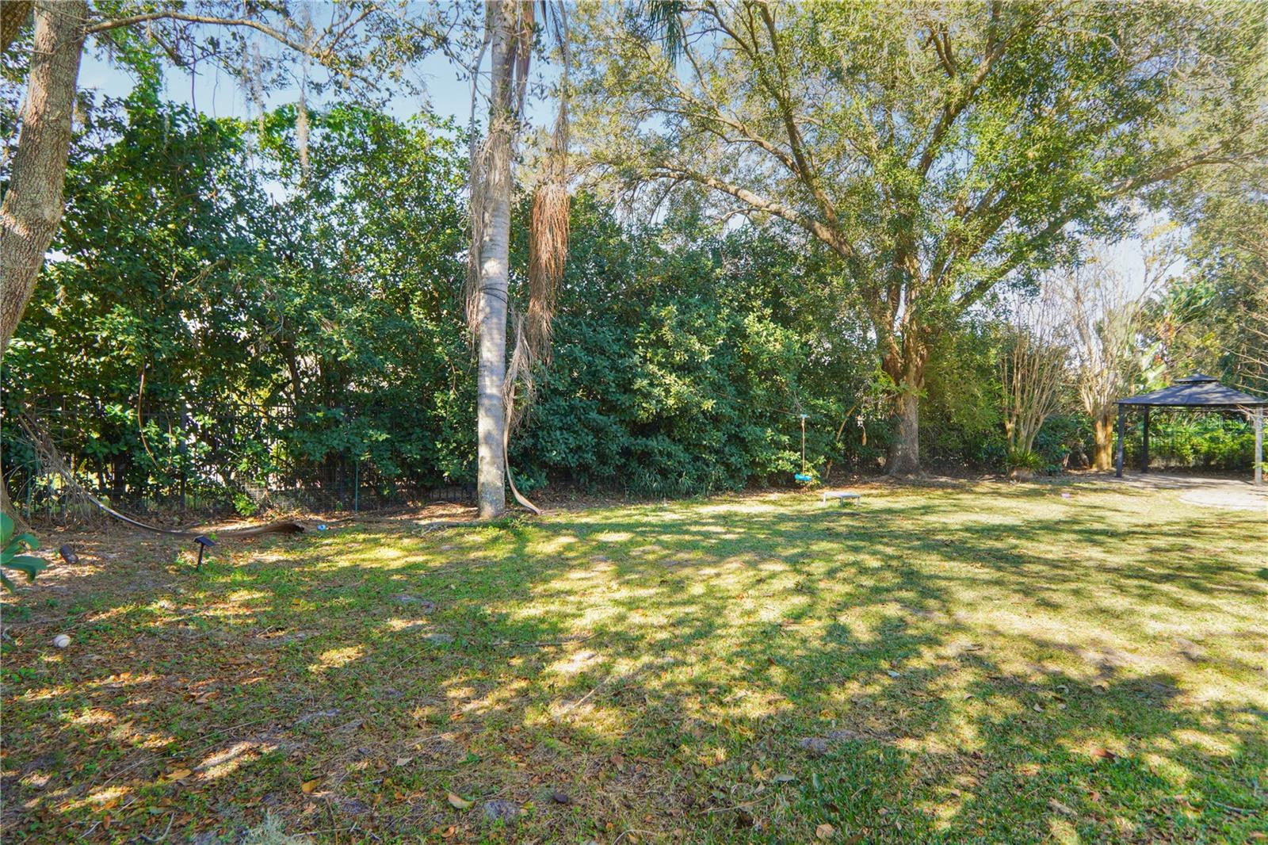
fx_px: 634
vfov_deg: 67.4
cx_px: 634
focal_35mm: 18
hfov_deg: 90.0
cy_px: 422
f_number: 3.2
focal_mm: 12
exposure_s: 1/100
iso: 100
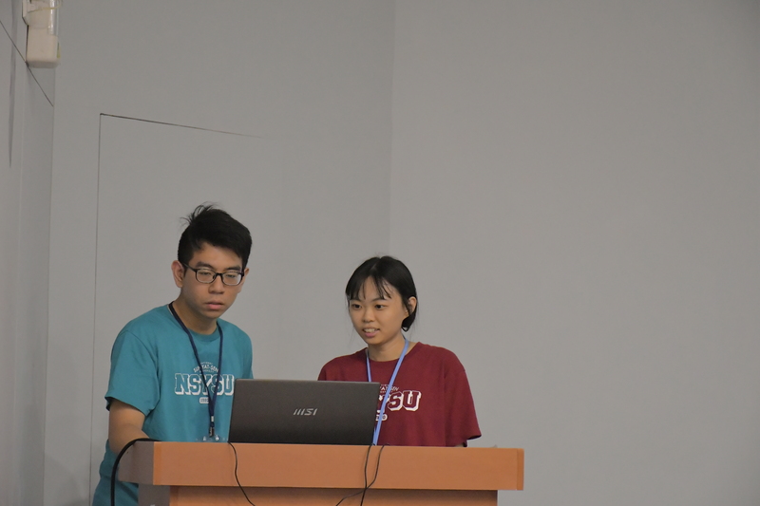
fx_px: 2533
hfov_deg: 17.1
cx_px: 380
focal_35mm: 120
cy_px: 253
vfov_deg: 11.4
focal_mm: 80
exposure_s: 1/100
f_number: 6.3
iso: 7200
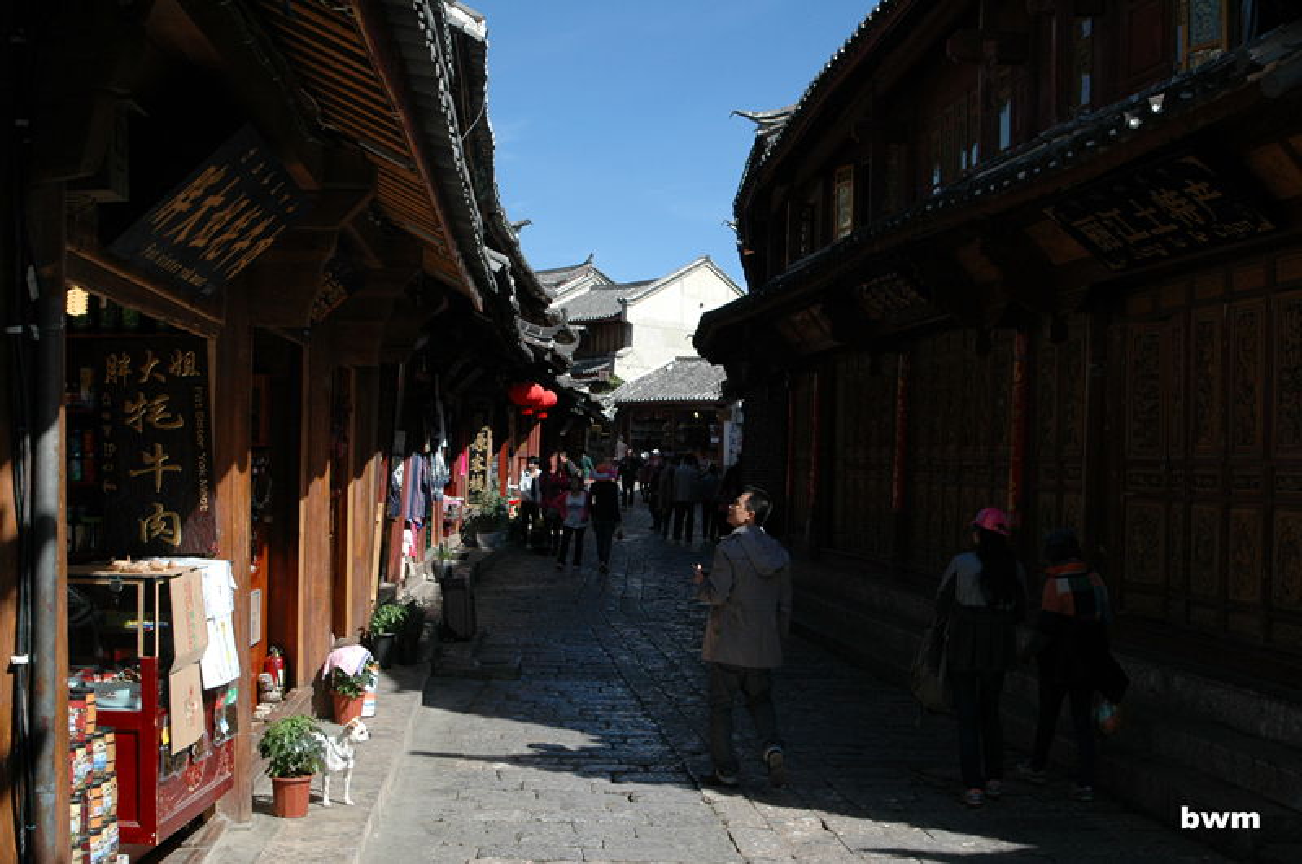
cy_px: 432
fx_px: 1517
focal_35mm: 42
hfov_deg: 46.5
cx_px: 651
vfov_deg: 31.8
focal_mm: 28
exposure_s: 1/320
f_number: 9
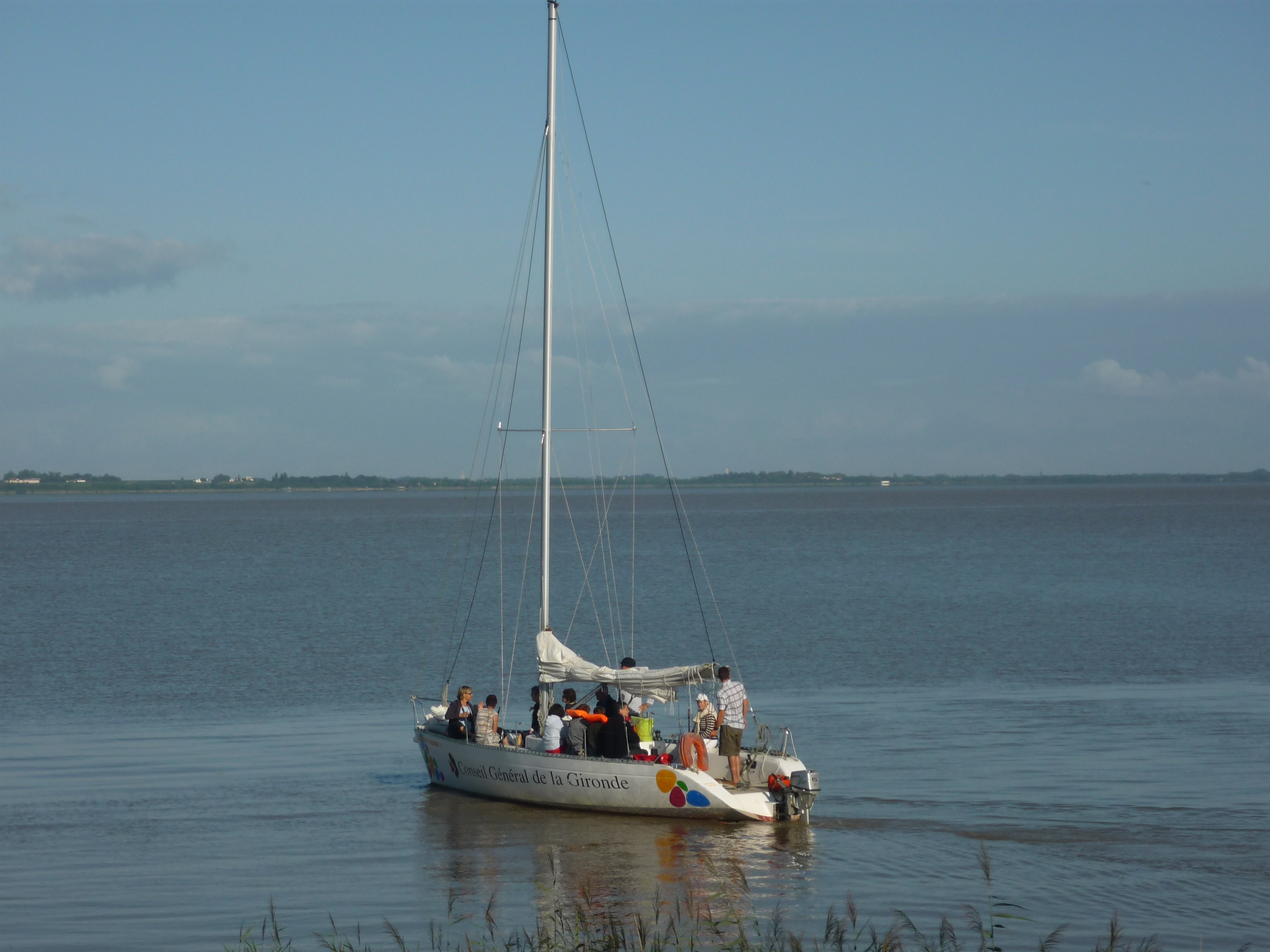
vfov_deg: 14.8
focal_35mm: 100
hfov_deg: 19.6
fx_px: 3669
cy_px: 476
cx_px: 635
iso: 100
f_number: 14
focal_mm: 16.5
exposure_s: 1/125
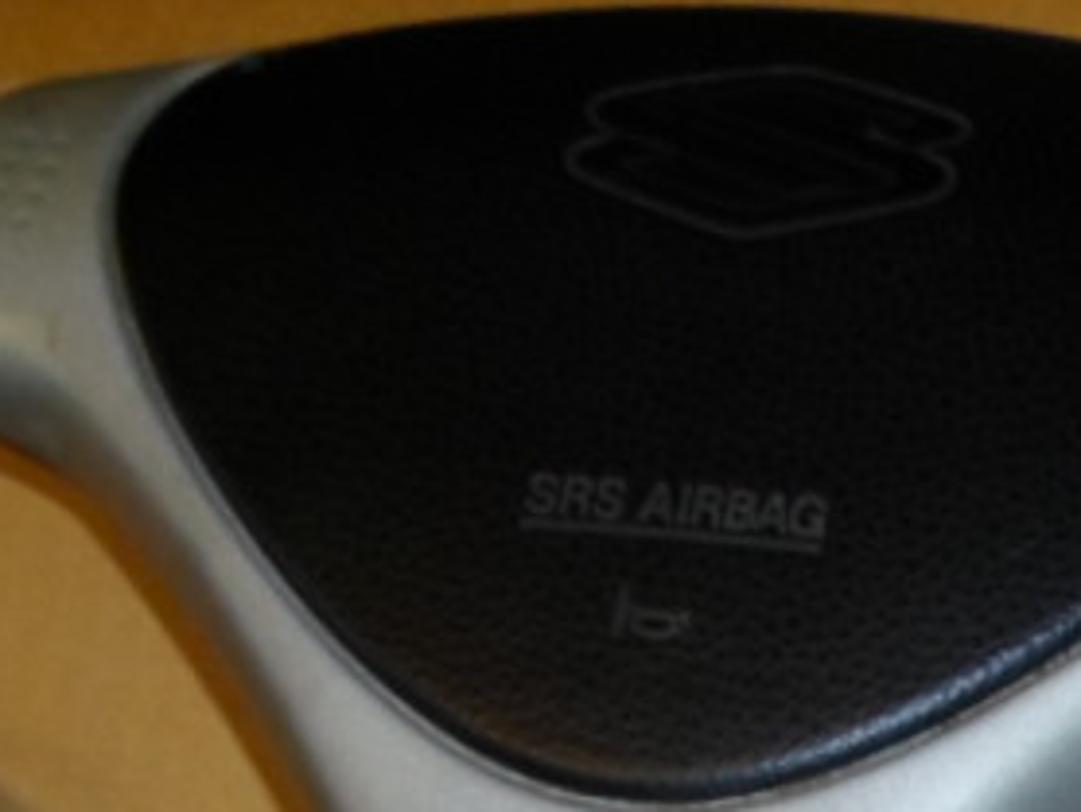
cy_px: 1414
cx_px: 1408
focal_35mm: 92
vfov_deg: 14.4
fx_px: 2875
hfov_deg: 19.6
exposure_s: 1/30
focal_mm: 4.5
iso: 100
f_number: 2.5
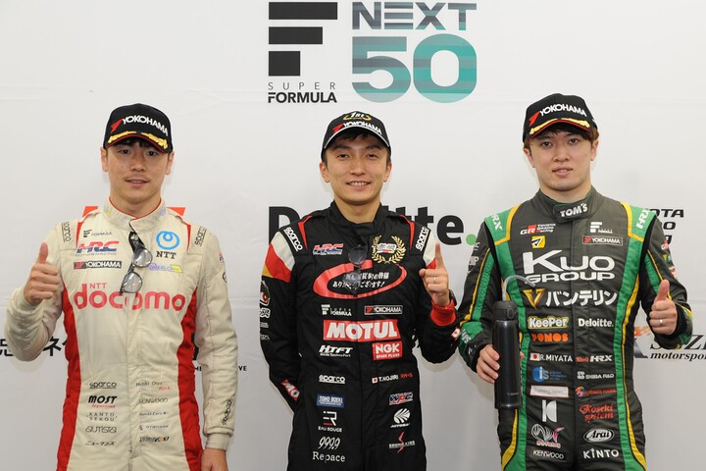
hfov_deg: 38.2
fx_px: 1020
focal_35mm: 52
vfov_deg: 26.0
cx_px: 353
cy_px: 236
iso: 400
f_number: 4
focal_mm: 52
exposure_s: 1/60
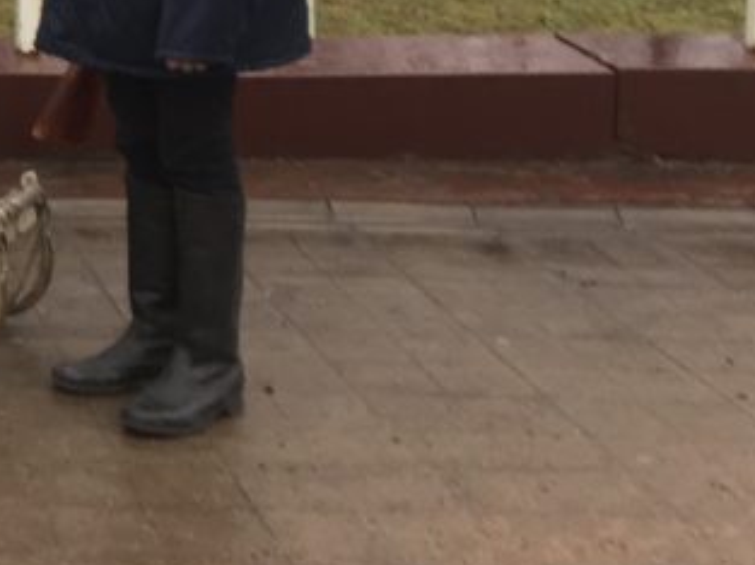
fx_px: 2070
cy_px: -251
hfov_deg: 18.1
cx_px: -425
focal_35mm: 95
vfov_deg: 14.6
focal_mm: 4.15
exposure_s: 1/50
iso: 32
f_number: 2.2
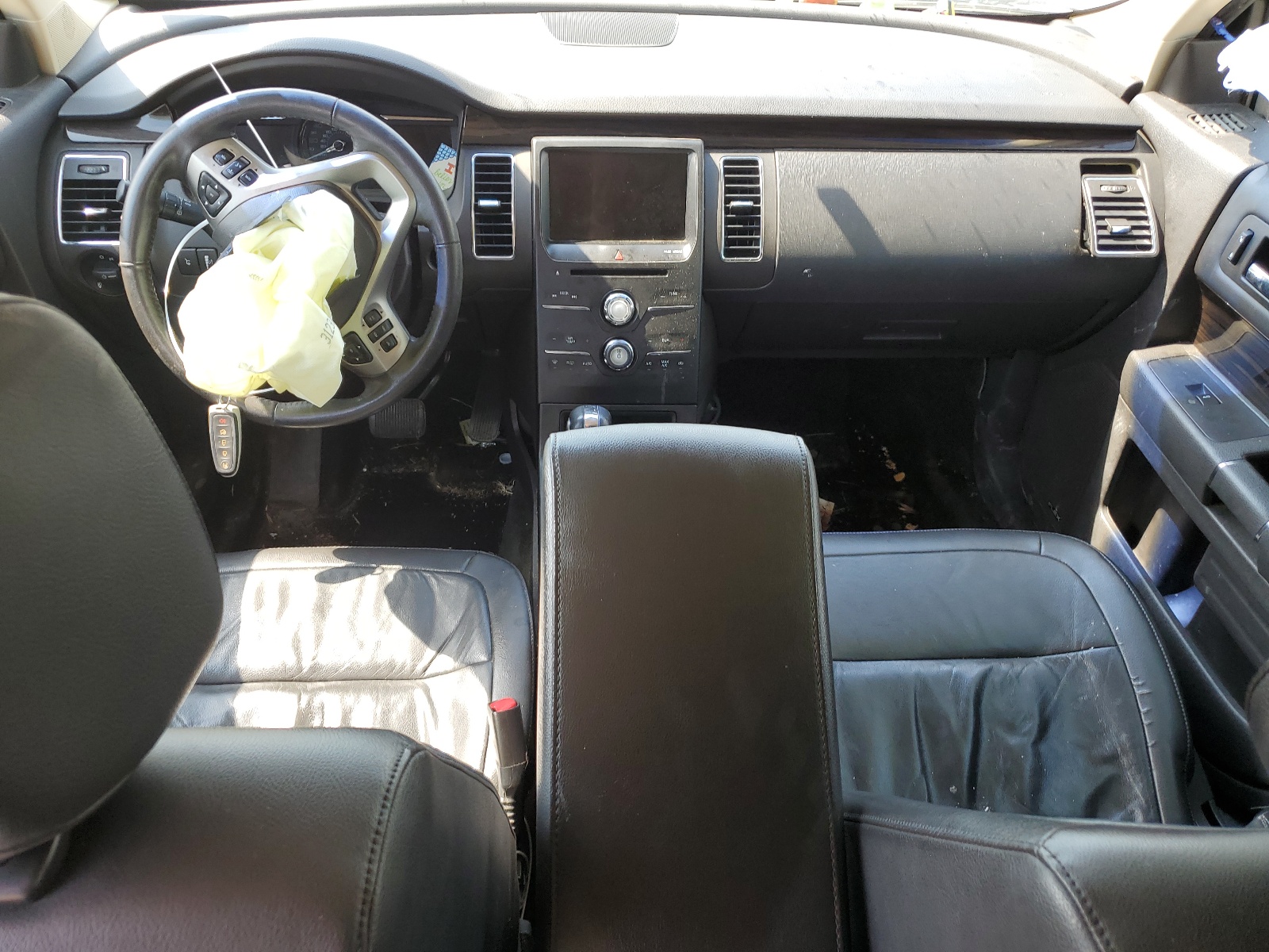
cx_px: 634
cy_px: 476
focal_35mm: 26
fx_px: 953
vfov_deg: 53.1
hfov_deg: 67.3
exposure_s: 1/152
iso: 50
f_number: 1.5
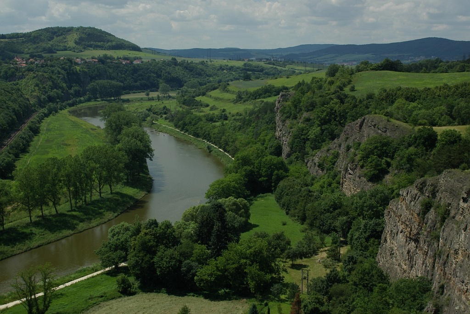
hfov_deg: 37.8
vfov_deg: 25.8
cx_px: 235
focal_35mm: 52
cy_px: 157
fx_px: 685
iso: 200
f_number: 11
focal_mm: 35
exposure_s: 1/200
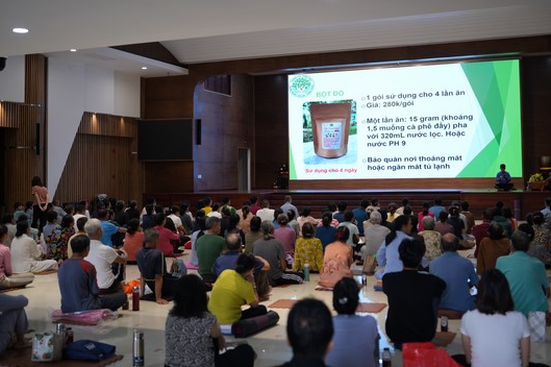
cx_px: 311
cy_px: 143
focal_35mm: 43
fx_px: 658
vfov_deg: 31.0
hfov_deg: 45.4
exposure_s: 1/125
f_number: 2
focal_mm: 35
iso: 250
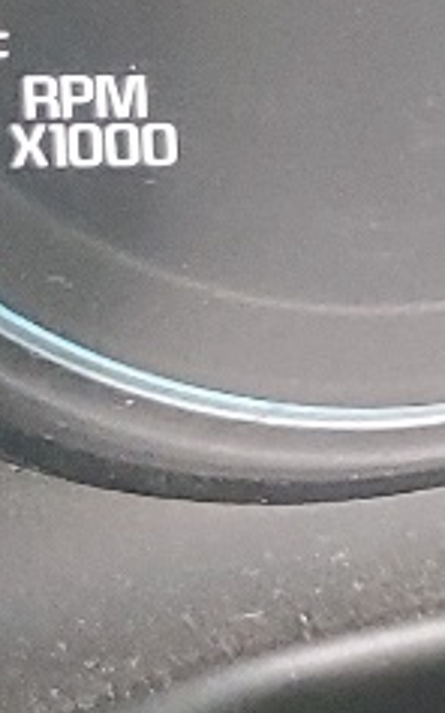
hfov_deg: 6.1
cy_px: -165
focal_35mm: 186
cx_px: 1651
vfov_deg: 11.0
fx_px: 3611
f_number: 1.5
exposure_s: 1/60.2
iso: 183
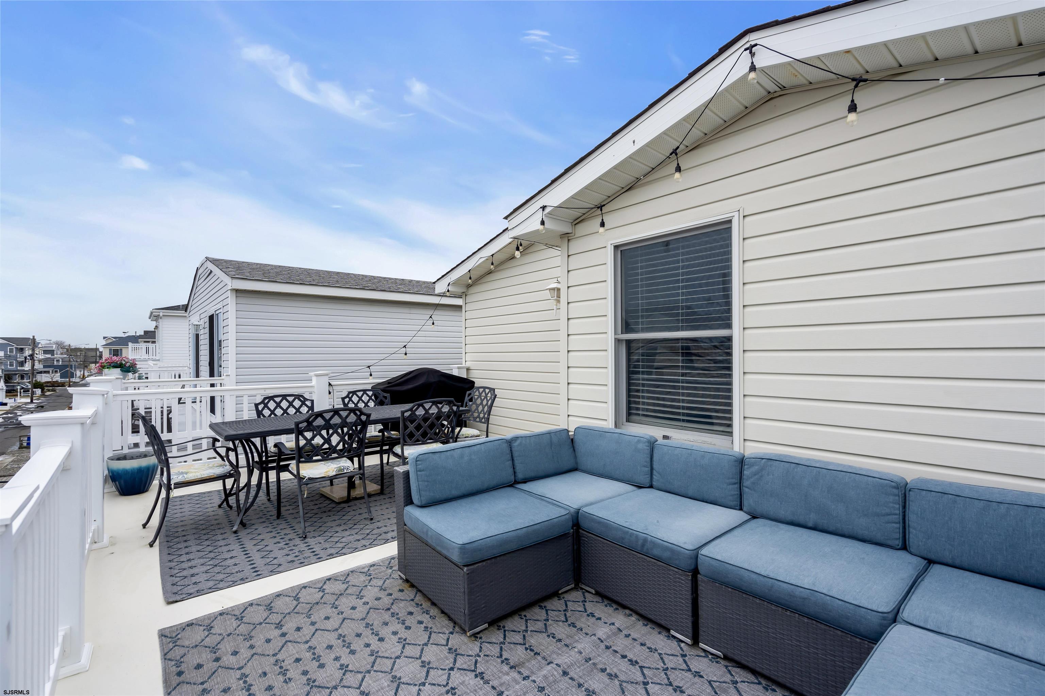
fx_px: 464
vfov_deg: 73.7
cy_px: 348
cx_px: 522
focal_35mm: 16
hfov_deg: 96.7
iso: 200
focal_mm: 16
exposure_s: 1/320
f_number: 8
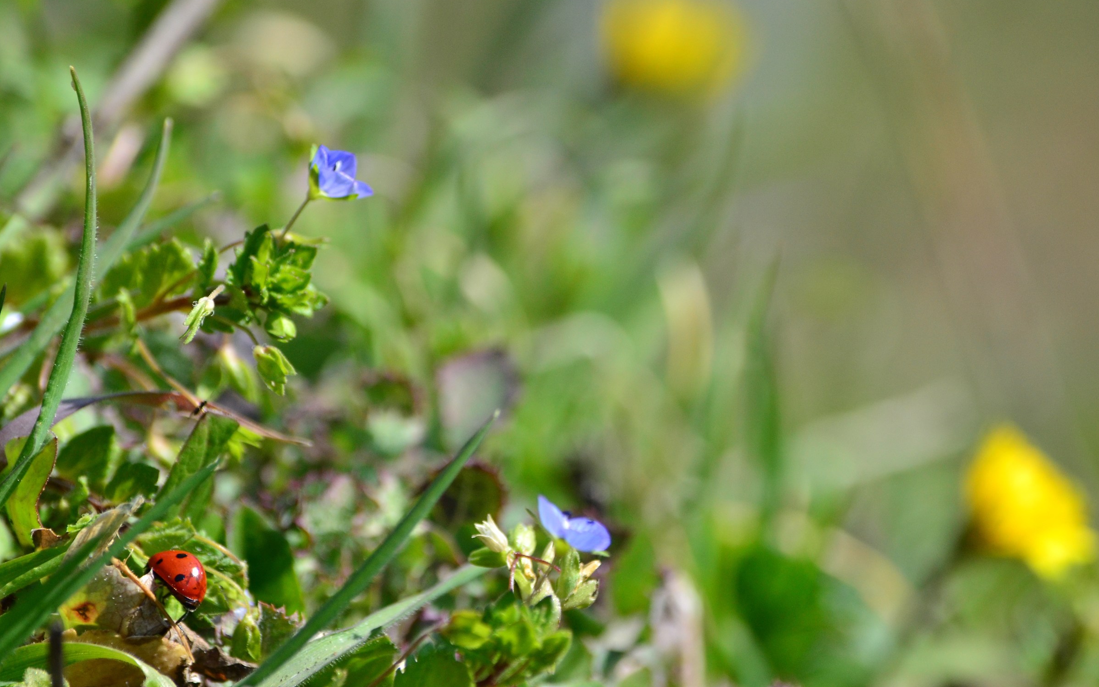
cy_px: 347
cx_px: 551
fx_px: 11023
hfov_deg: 5.7
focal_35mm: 368
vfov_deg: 3.6
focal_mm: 240
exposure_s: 1/1250
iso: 800
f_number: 9
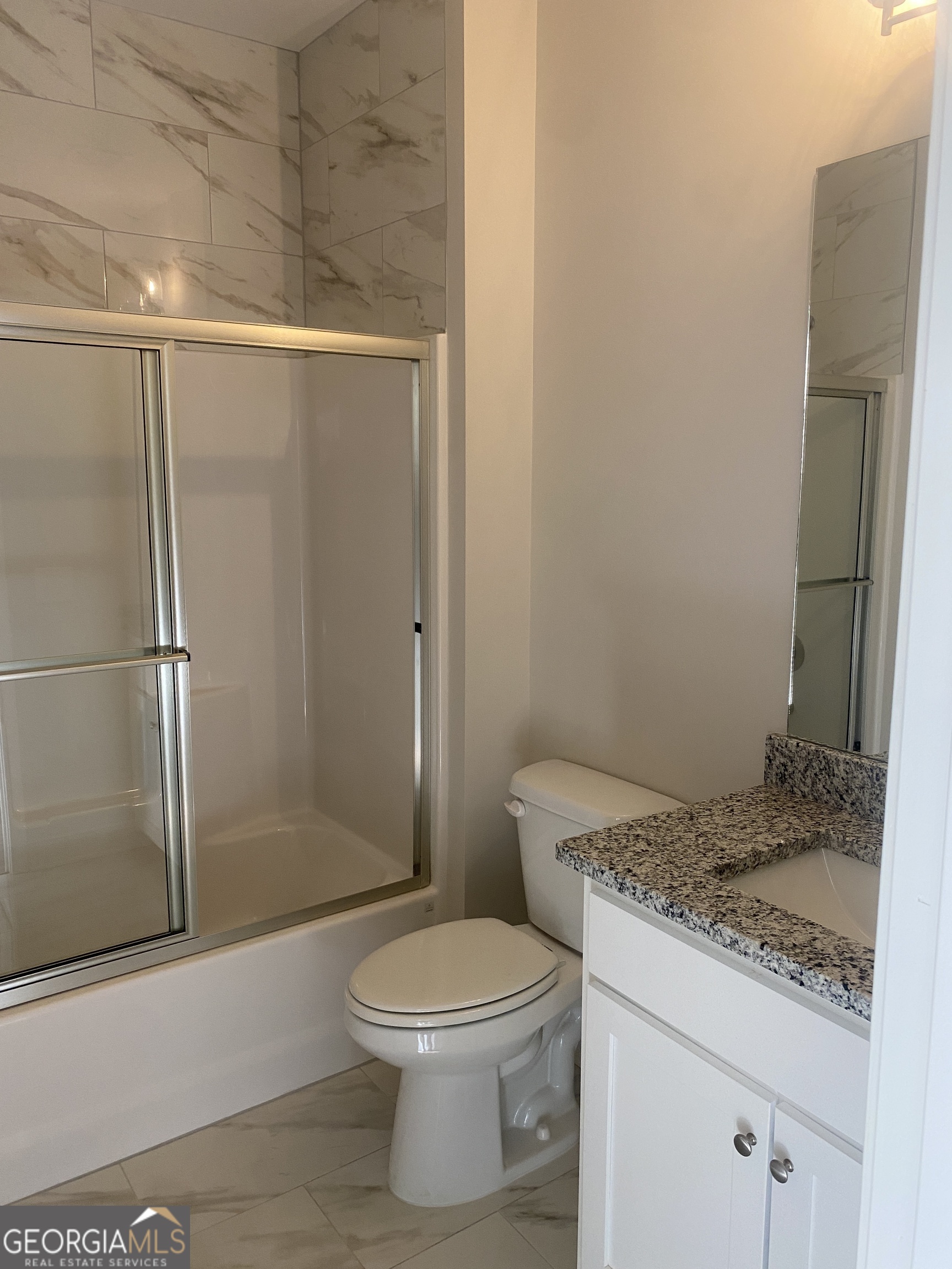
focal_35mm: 26
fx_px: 953
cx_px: 476
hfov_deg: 53.1
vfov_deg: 67.3
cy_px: 634
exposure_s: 1/60
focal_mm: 4.25
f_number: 1.8
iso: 100
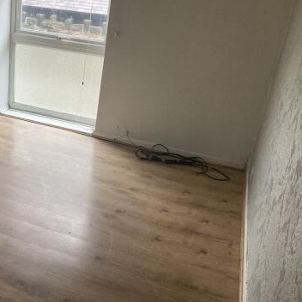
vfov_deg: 40.9
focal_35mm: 41
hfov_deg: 39.4
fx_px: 405
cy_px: 133
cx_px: 61
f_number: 1.8
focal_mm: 3.99
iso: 80
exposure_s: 1/121
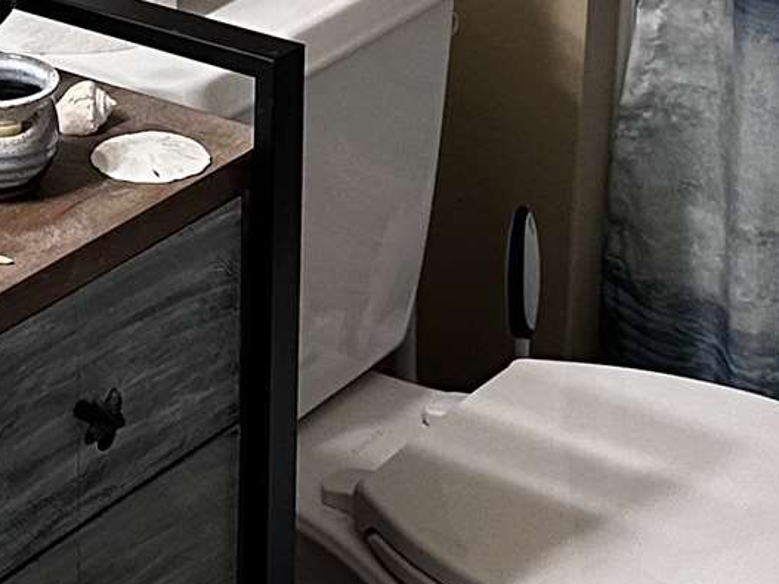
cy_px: -237
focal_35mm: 140
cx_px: 64
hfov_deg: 14.0
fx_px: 3150
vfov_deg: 10.3
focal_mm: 6.86
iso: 250
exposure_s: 1/60
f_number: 1.78
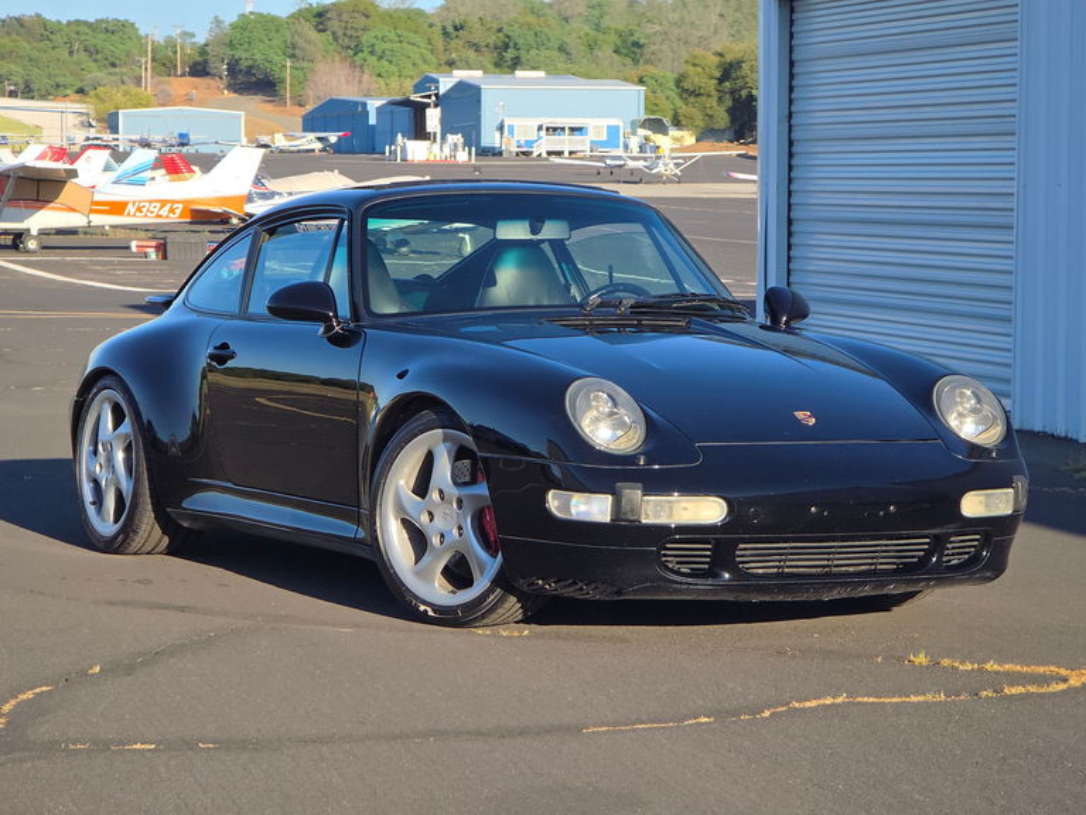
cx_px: 543
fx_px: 3608
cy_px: 408
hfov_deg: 17.1
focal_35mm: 115
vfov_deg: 12.9
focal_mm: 18.6
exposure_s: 1/777
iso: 64
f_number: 3.4
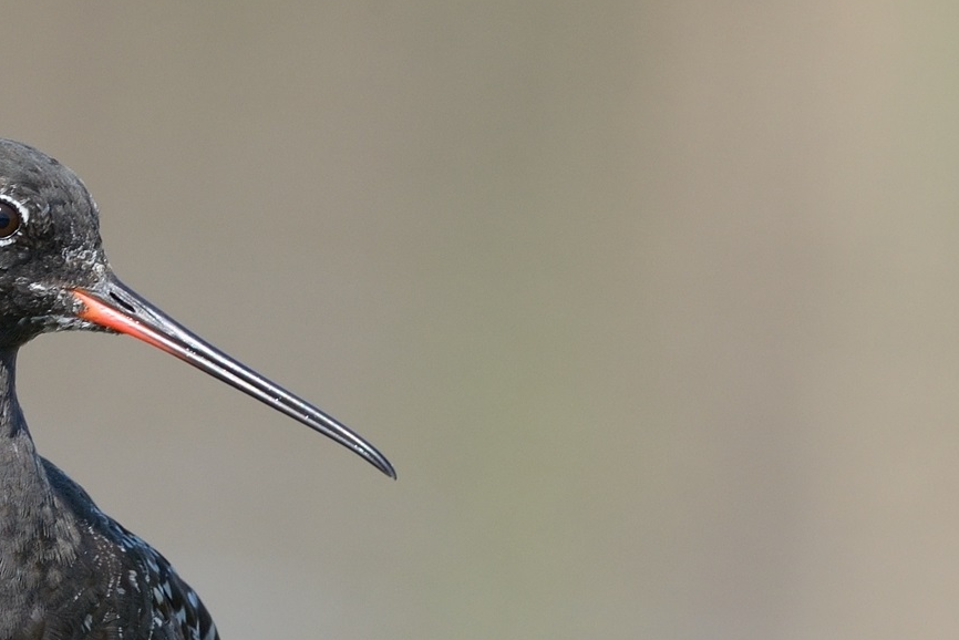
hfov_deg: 1.2
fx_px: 44286
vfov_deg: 0.8
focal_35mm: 1662
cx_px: 235
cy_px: 732
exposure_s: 1/1000
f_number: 9
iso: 800
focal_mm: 600
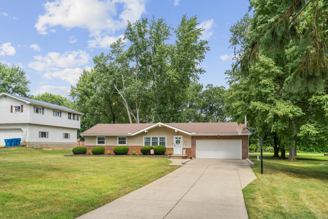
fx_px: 255
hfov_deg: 65.5
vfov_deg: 46.4
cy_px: 110
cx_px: 164
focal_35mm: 28
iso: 320
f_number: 7.1
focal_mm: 28
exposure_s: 1/320
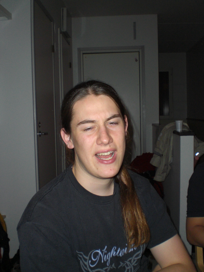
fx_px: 299
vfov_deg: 49.0
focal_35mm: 38
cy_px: 136
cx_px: 102
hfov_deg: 37.7
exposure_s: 1/60
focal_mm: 6.3
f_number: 3.1
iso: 200
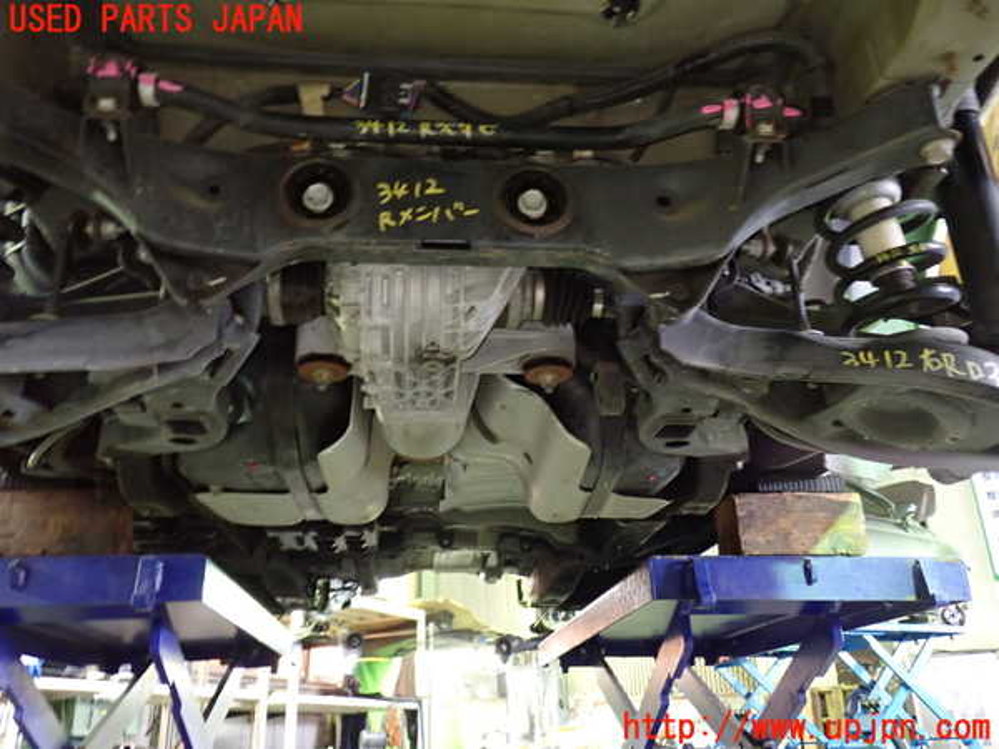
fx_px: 866
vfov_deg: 46.8
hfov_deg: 60.0
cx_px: 500
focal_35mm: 30
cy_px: 374
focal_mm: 5.4
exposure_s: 1/10
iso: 800
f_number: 2.3
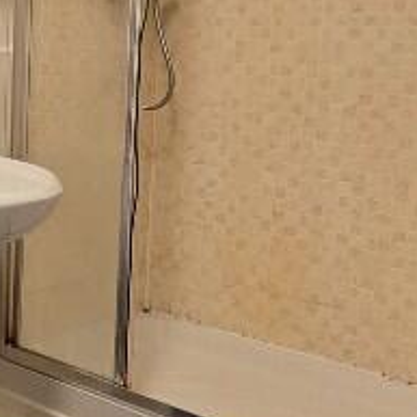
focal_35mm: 61
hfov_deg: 22.8
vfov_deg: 27.9
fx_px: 831
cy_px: 130
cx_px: -214
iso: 400
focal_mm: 2.2
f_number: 2.2
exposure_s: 1/50
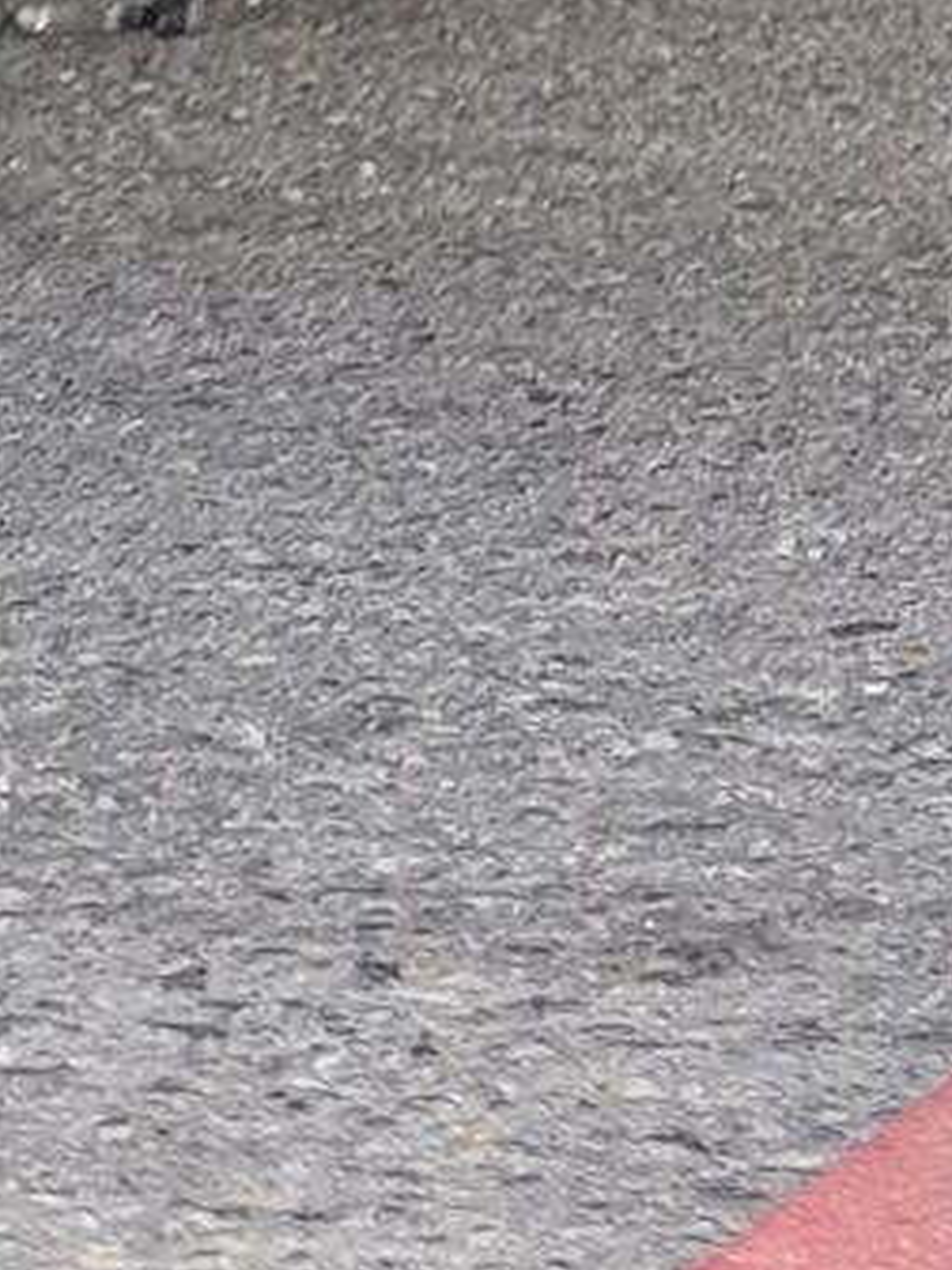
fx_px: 7260
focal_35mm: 198
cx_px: 2474
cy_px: -2642
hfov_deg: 7.0
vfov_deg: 8.3
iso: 50
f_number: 1.8
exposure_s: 1/50
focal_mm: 5.4
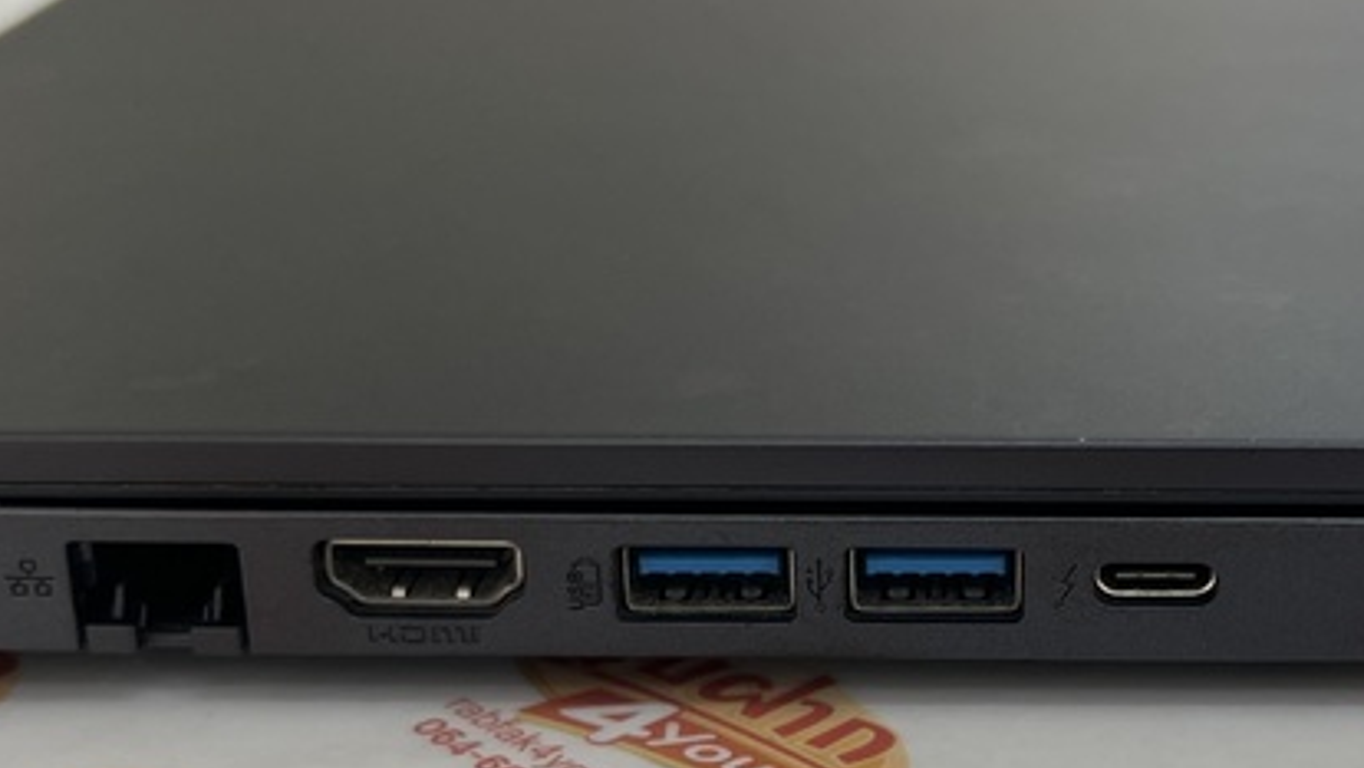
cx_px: 946
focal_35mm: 69
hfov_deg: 30.3
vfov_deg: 17.4
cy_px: 550
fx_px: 2496
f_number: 1.5
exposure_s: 1/121
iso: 125
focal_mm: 5.7
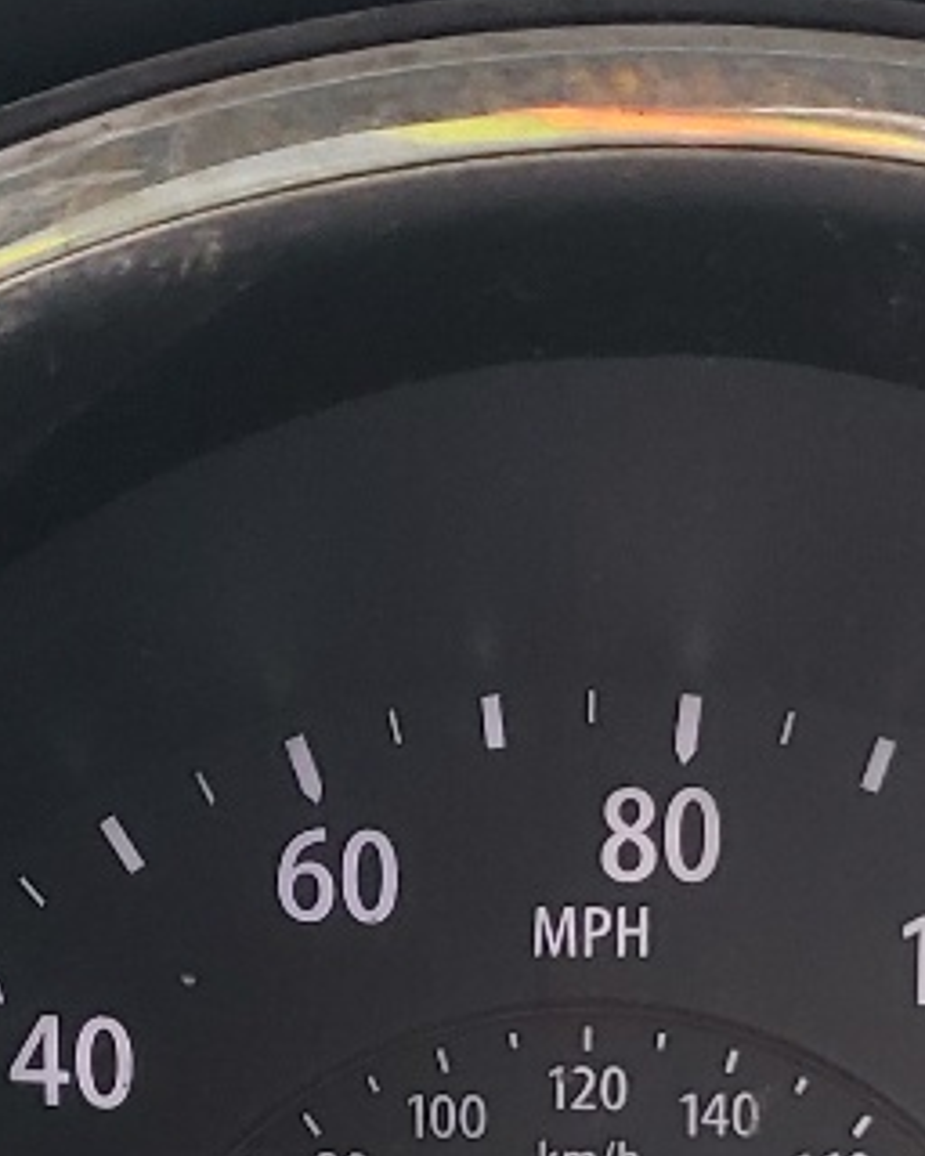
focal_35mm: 127
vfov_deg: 14.4
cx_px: 528
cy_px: 1575
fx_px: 4346
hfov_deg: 12.1
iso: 78
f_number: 1.5
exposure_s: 1/120
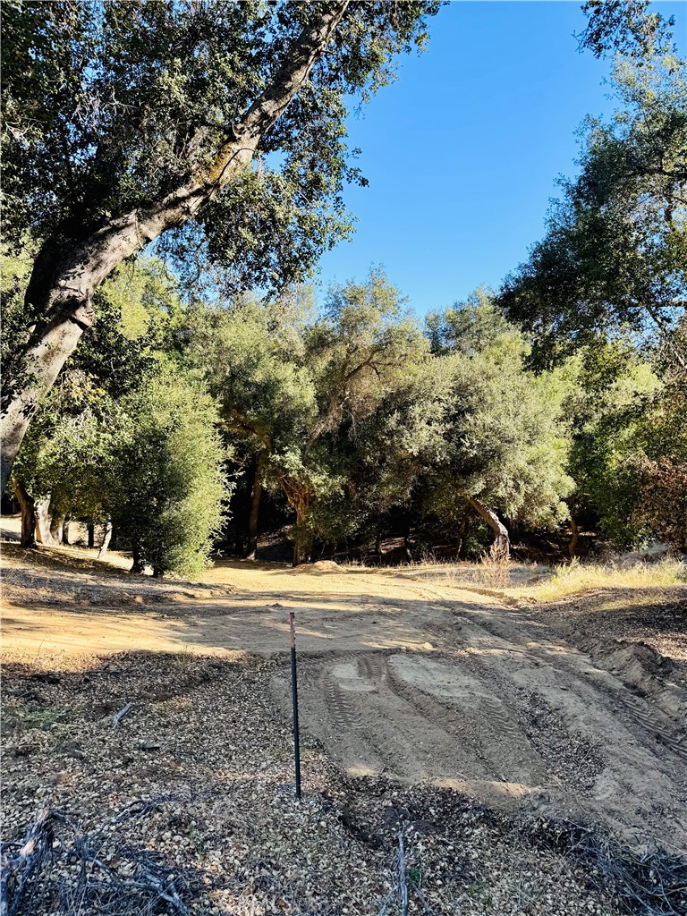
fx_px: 635
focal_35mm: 24
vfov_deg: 71.6
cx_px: 344
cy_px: 458
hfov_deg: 56.8
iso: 80
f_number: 1.78
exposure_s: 1/812
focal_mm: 6.76
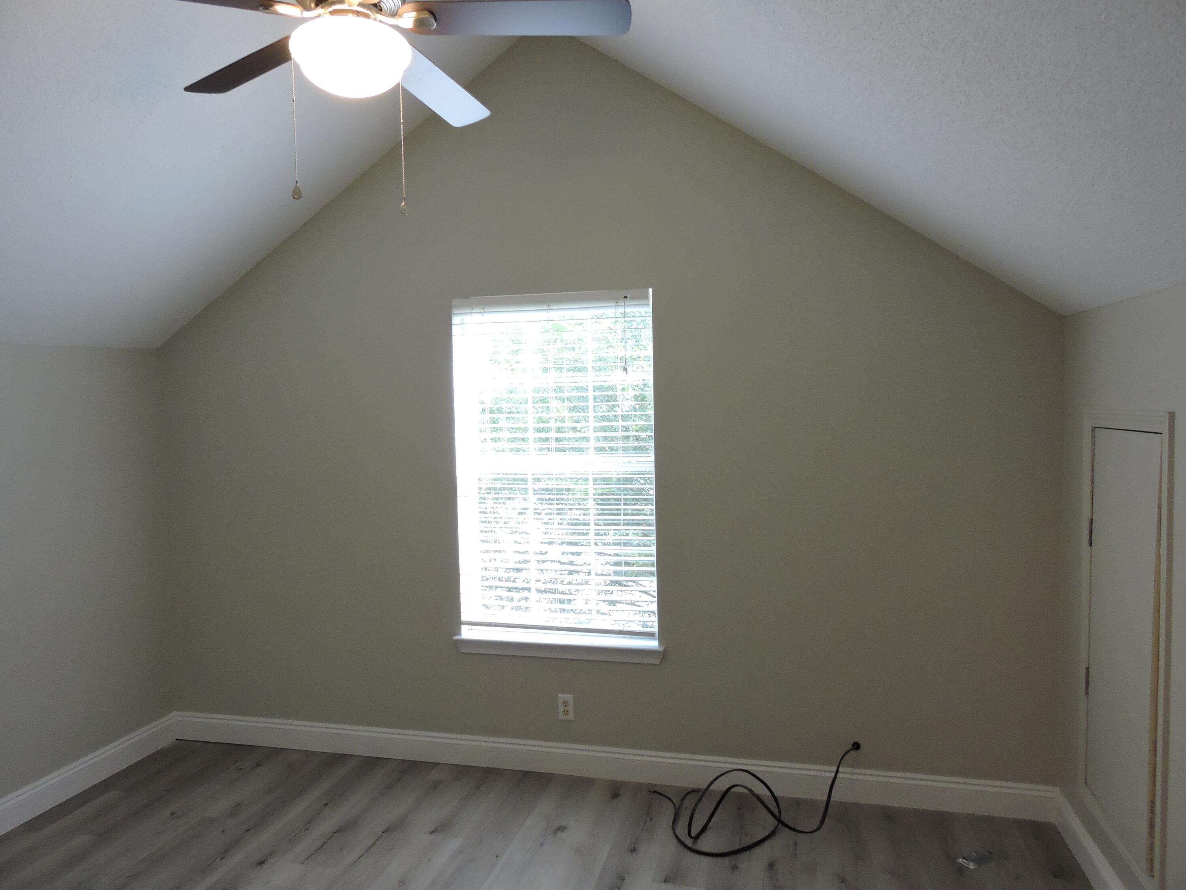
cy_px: 445
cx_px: 593
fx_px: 822
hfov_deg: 71.6
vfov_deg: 56.8
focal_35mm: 24
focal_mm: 4.3
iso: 360
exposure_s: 1/30
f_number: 3.3
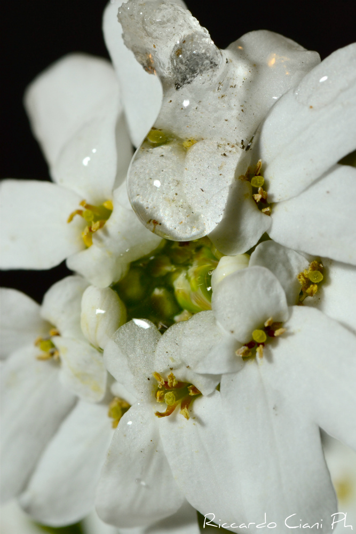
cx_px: 178
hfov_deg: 10.2
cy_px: 267
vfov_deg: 15.2
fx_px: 2002
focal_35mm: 135
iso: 400
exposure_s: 1/200
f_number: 25
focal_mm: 90
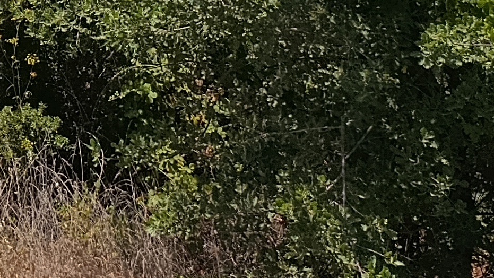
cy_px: -491
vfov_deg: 9.3
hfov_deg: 16.4
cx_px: -387
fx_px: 1441
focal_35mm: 110
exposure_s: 1/645
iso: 50
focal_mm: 6.11
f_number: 1.65
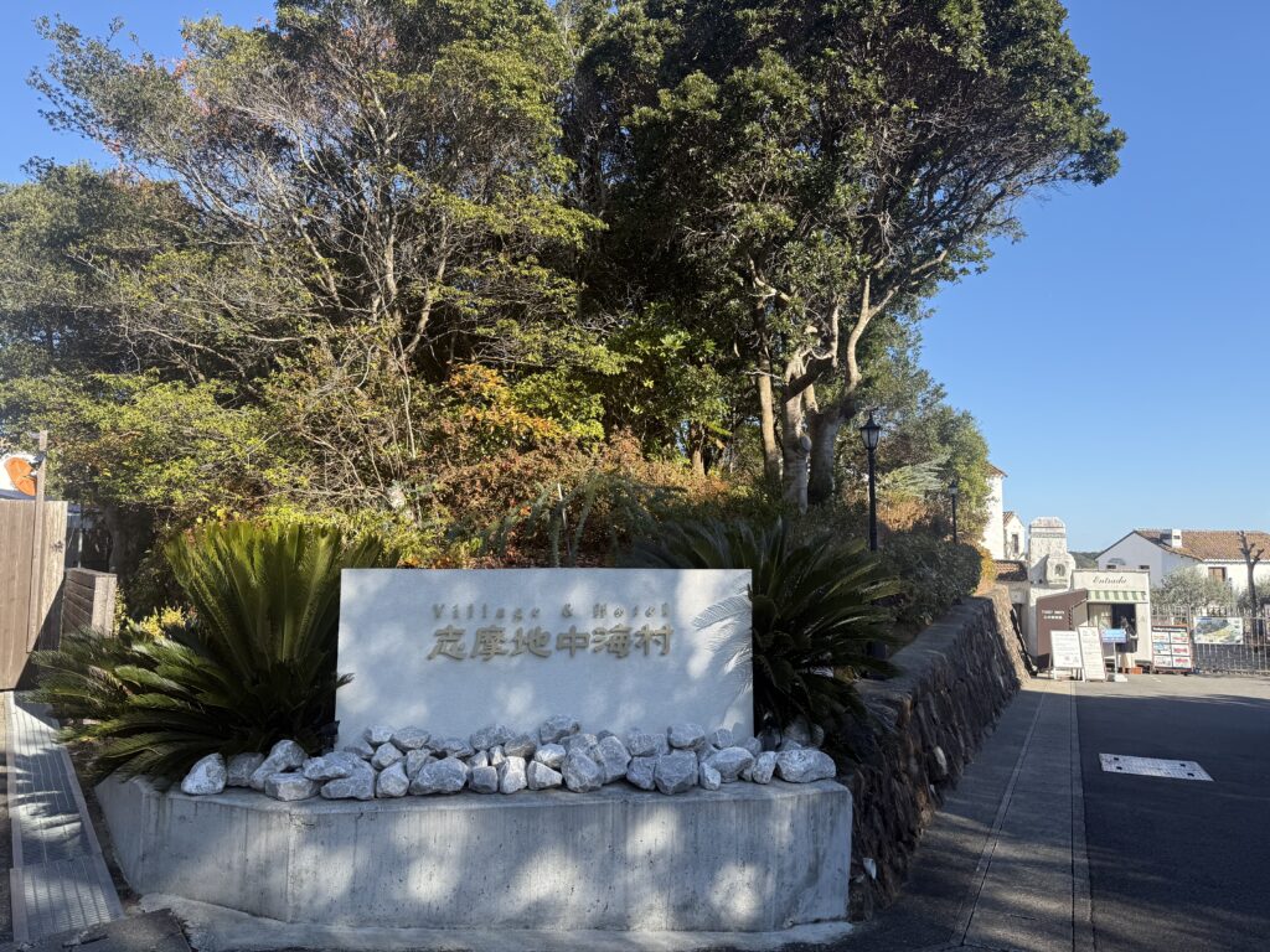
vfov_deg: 56.8
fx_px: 881
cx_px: 635
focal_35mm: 24
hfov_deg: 71.6
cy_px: 476
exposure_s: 1/1727
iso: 100
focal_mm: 6.76
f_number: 1.78
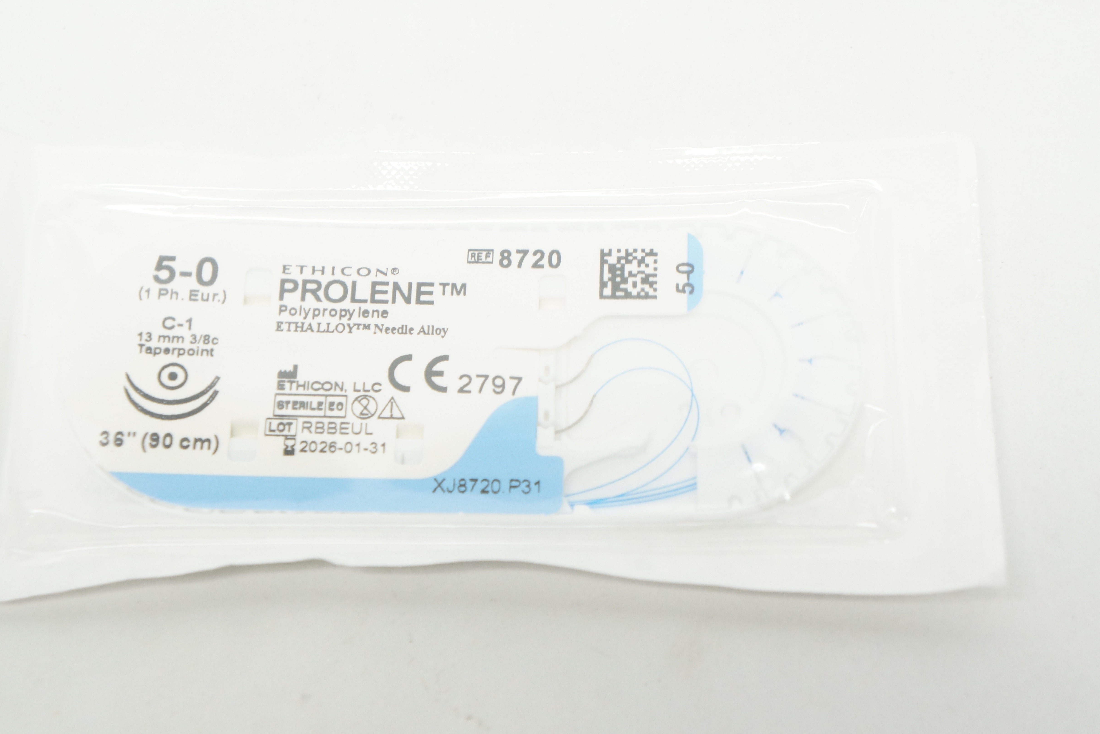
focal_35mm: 67
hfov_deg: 30.1
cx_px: 546
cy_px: 366
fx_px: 2047
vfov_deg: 20.3
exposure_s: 1/125
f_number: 5.6
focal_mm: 44
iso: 800
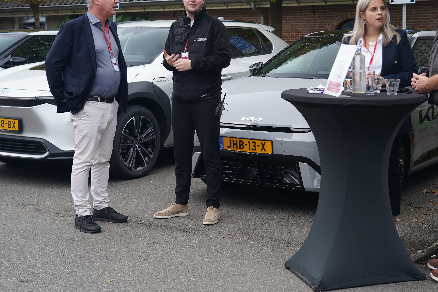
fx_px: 742
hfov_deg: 32.7
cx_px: 280
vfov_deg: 22.2
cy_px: 100
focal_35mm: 61
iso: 125
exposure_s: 1/60
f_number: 4
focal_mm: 44
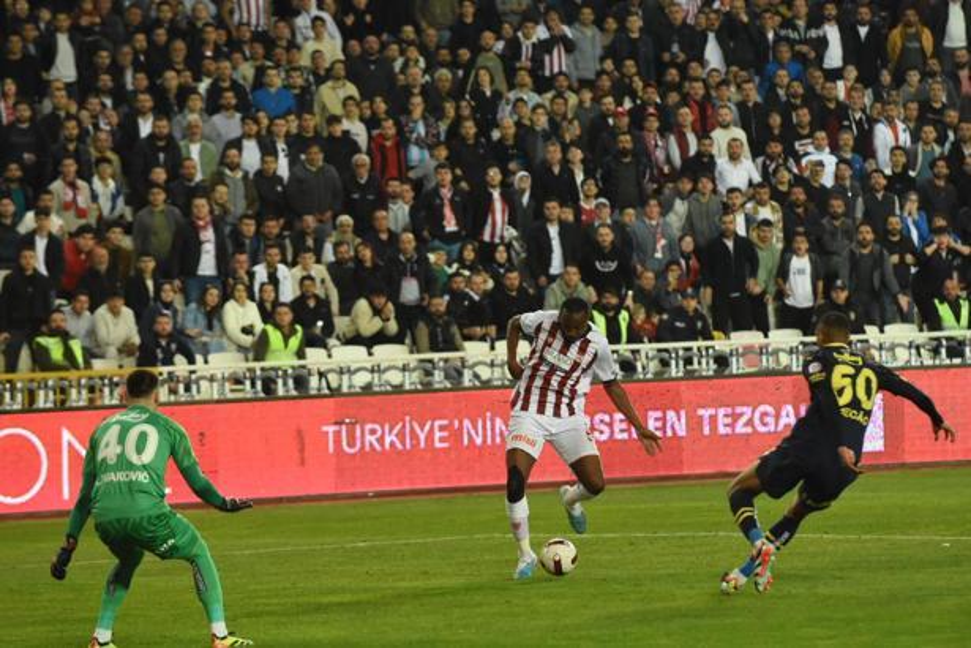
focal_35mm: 300
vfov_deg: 4.6
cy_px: 324
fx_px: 8091
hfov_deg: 6.9
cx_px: 486
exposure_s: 1/1250
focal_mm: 200
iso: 3200
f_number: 4.5
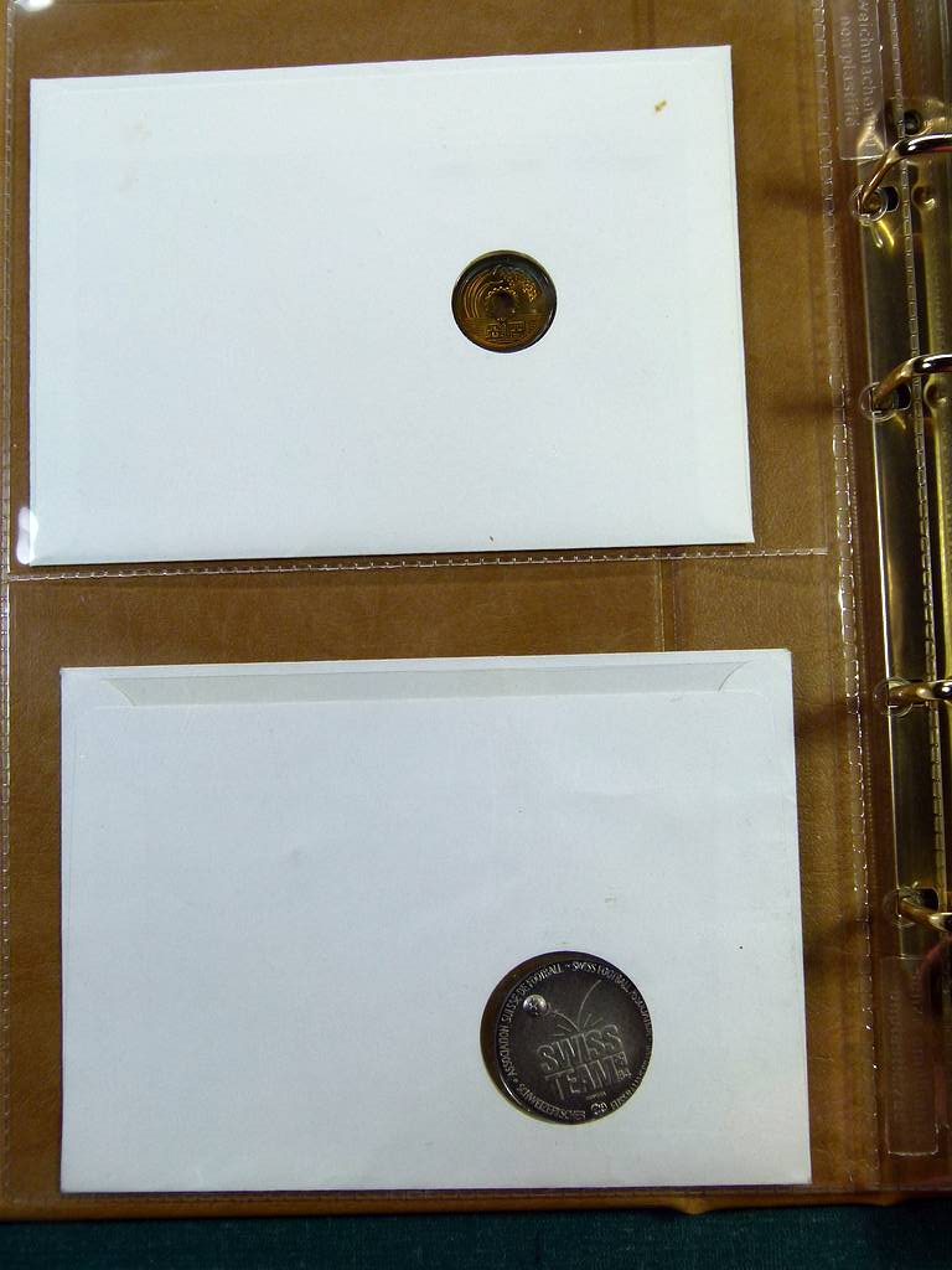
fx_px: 1540
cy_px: 635
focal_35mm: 42
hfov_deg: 34.3
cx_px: 476
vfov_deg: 44.8
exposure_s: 1/125
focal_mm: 7.6
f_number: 4
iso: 100
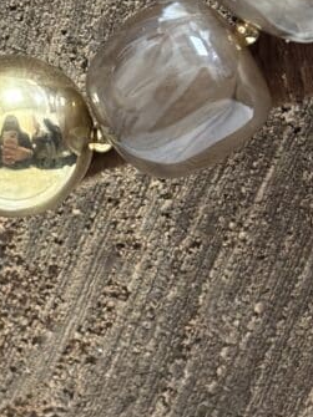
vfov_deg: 12.4
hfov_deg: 9.3
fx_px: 1918
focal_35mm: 159
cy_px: 127
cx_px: 36
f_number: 1.6
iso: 125
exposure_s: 1/33
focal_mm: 5.96
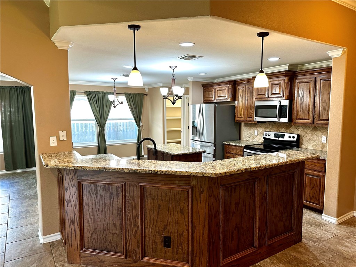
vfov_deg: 56.8
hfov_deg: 71.6
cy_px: 134
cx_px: 178
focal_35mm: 24
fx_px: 247
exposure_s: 1/120
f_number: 1.78
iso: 160
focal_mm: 6.86
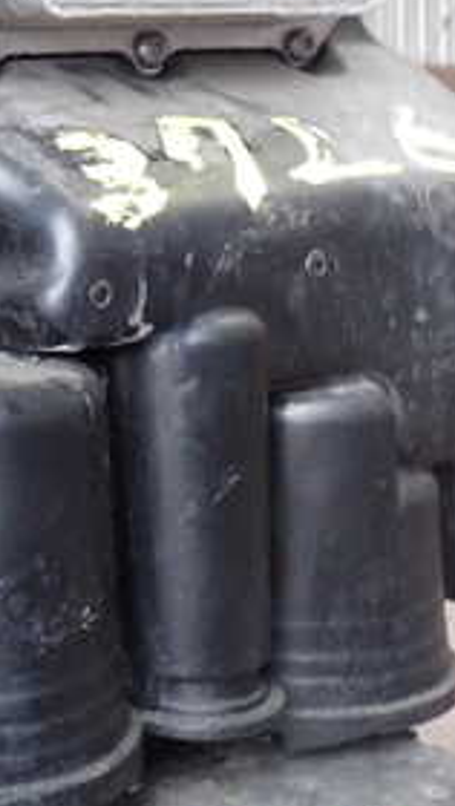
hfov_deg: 16.7
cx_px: -63
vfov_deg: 29.8
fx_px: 1498
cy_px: 233
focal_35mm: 70
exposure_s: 1/50
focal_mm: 5.4
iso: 200
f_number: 2.3
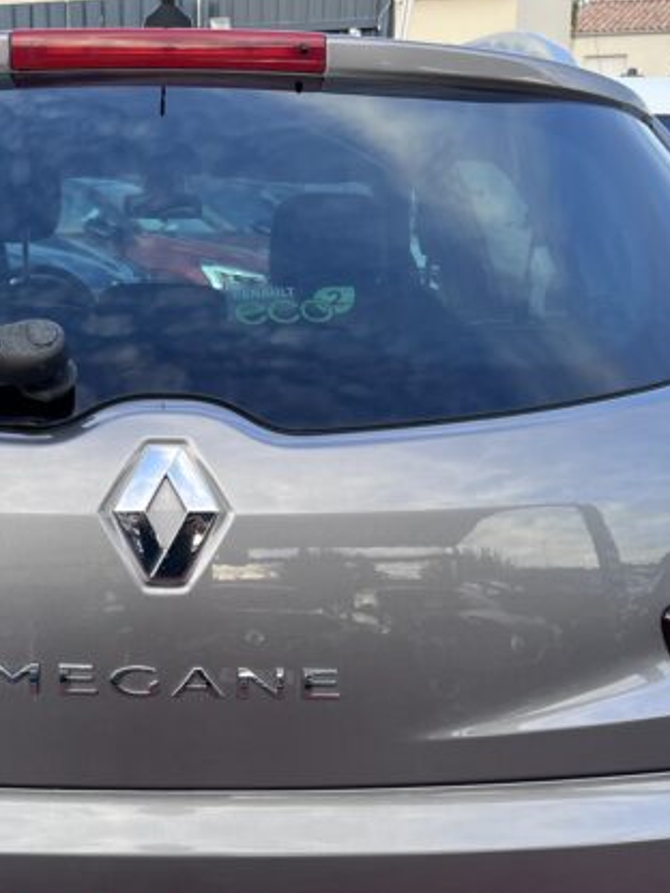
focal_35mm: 50
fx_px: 1290
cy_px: 607
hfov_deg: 28.7
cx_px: 168
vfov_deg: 37.7
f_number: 1.6
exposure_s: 1/121
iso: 64
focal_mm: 5.1
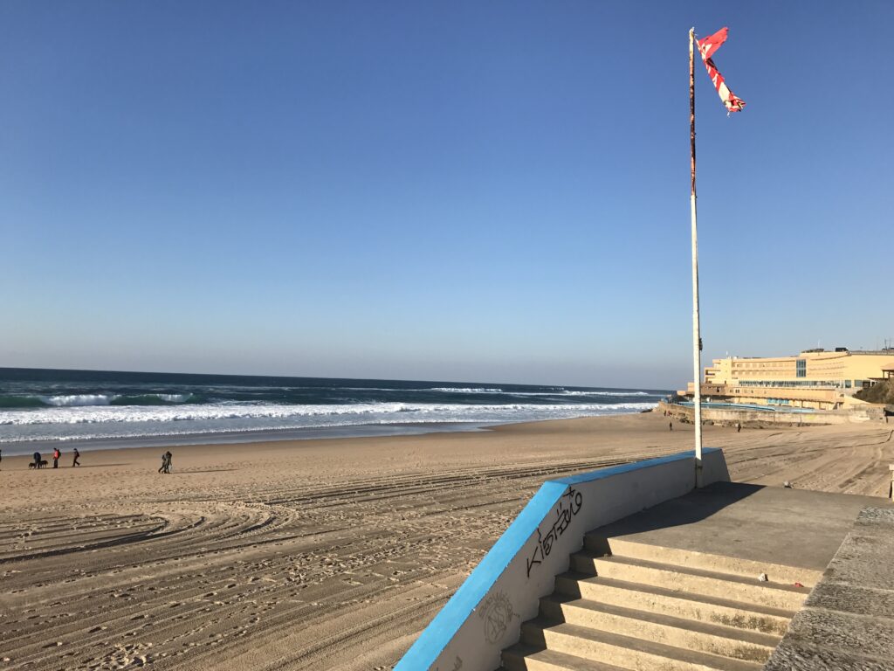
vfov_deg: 49.7
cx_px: 447
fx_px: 723
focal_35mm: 28
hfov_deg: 63.4
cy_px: 336
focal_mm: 3.99
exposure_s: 1/2817
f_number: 1.8
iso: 20
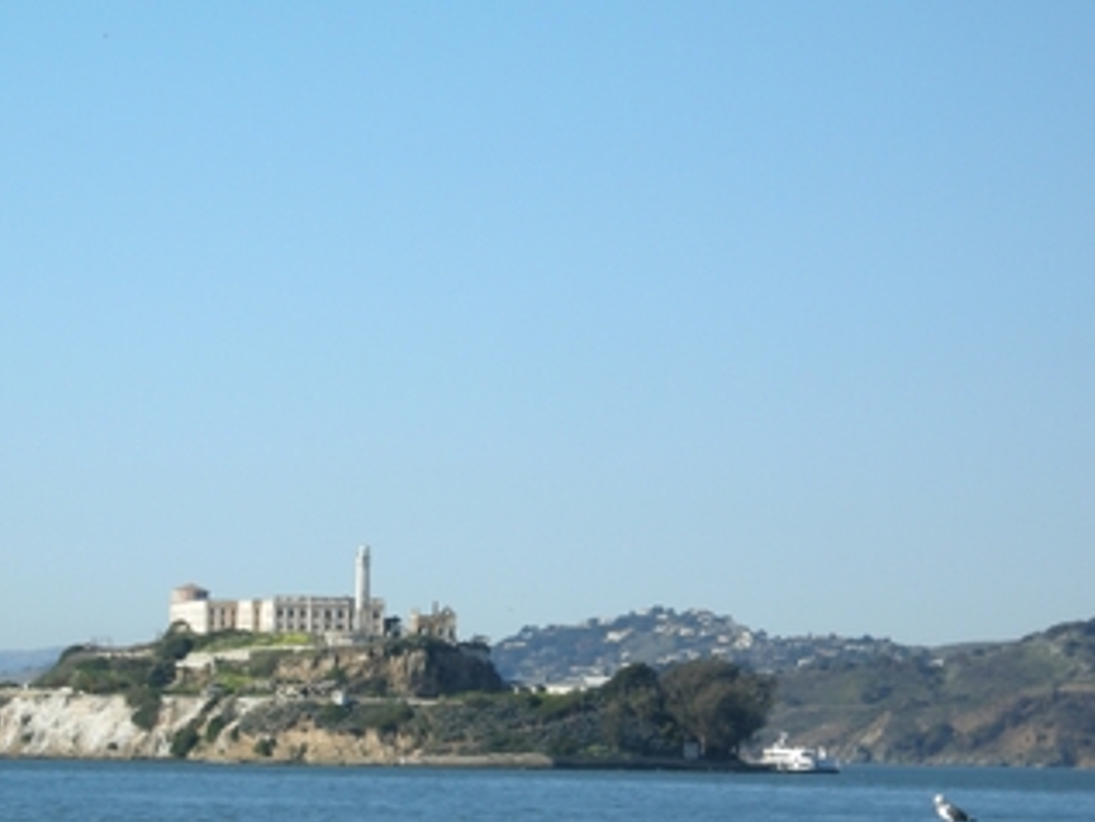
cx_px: 135
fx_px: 6645
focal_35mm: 210
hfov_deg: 9.4
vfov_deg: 7.1
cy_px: 535
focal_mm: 23.7
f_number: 5.4
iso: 64
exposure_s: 1/287
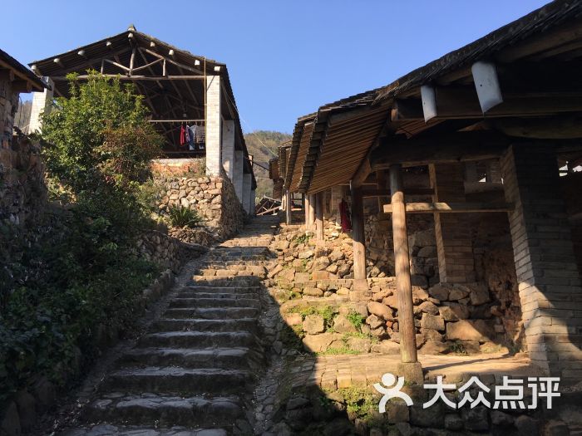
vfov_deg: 48.2
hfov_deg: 61.7
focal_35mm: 29
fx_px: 488
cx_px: 291
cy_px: 218
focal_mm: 4.15
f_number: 2.2
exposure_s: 1/499
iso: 25
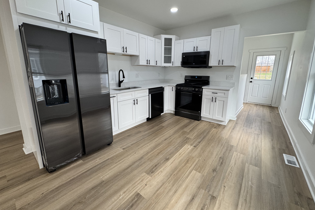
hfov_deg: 100.4
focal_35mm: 15
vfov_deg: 77.2
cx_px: 159
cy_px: 96
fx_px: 131
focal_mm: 2.22
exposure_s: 1/120
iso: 160
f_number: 2.2
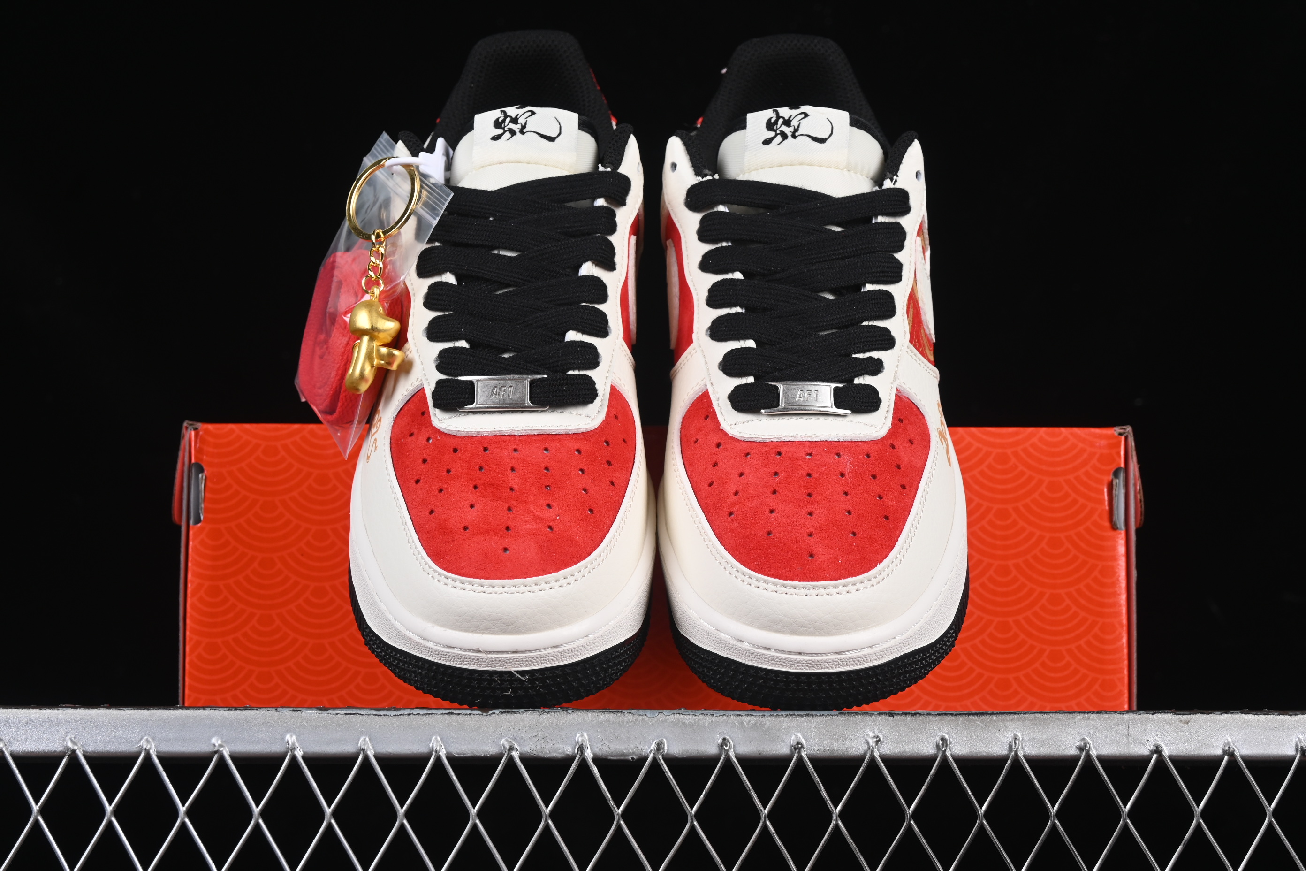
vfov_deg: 18.2
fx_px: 2721
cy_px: 436
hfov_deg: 27.0
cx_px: 653
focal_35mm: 75
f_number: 8
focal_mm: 50
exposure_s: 1/80
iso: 160
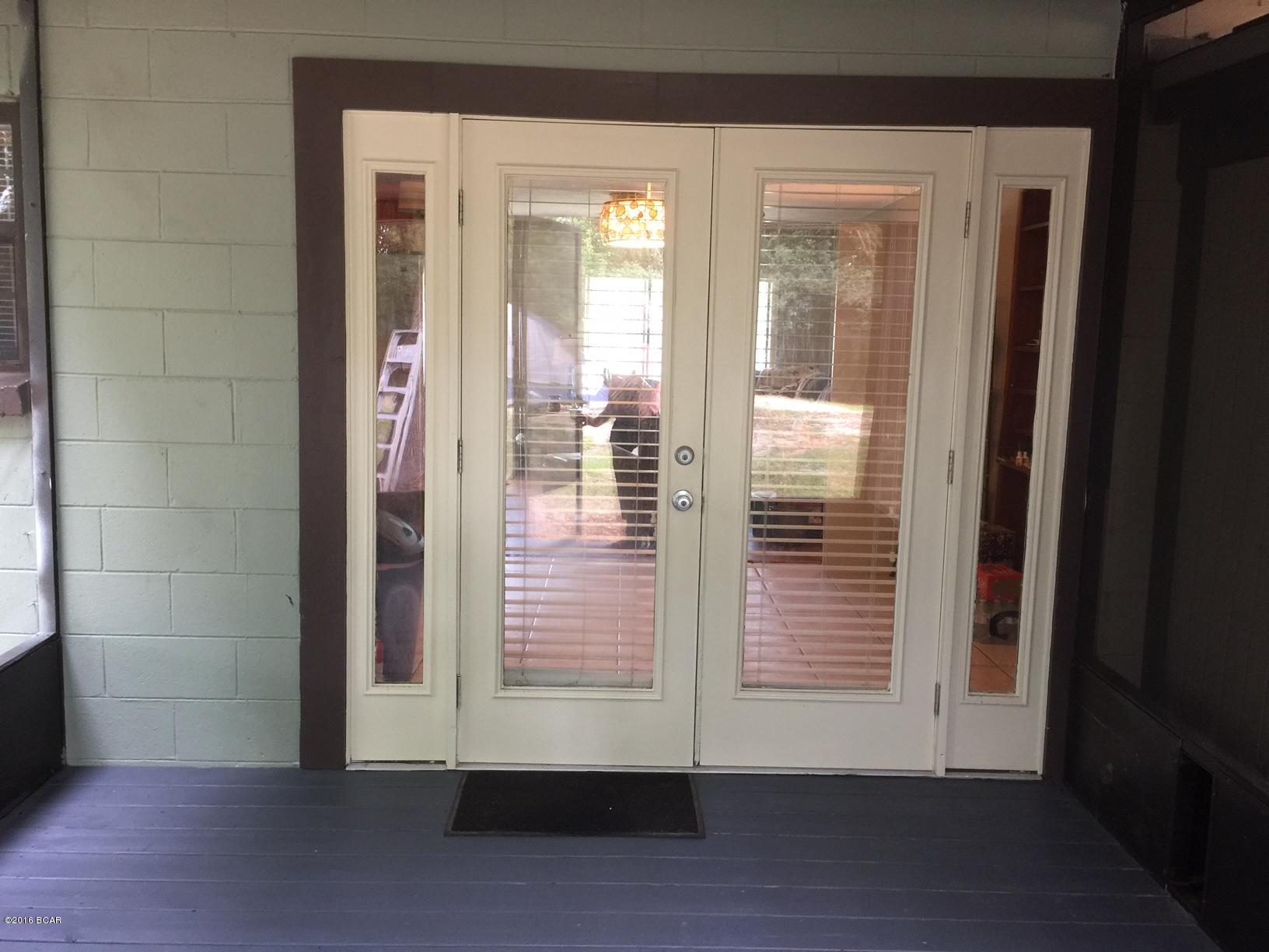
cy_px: 476
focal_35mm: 29
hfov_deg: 61.7
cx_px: 634
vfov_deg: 48.2
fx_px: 1063
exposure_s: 1/15
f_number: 2.2
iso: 64
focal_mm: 4.15
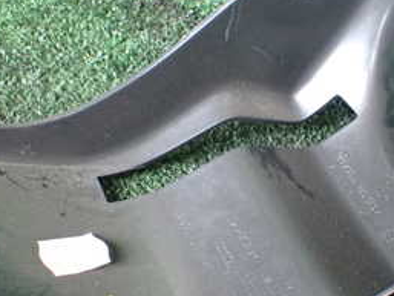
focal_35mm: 70
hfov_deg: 27.2
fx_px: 797
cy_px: 153
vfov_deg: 21.0
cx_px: 319
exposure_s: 1/50
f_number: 2.3
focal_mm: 5.4
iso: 800
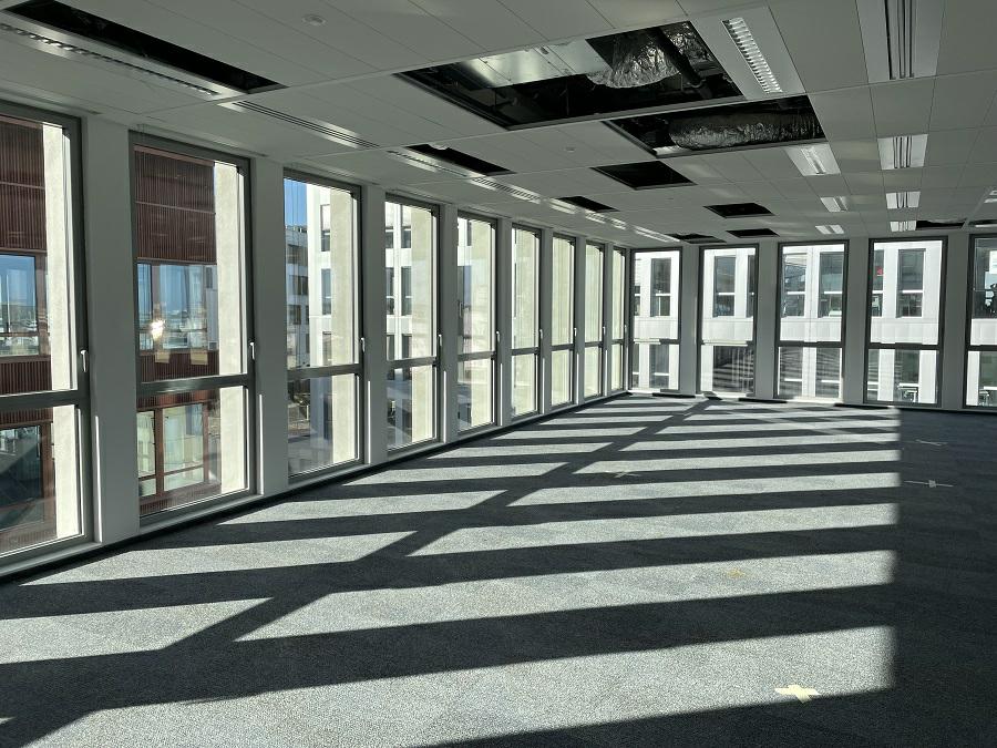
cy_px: 374
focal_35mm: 26
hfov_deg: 67.3
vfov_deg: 53.1
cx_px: 498
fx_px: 749
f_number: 1.6
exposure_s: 1/1618
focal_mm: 4.2
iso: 32
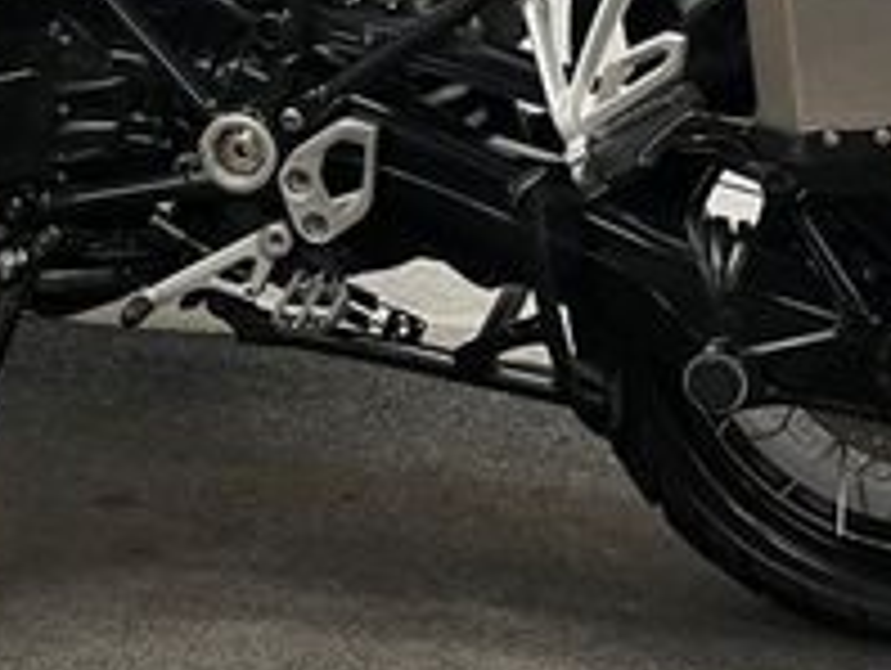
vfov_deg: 16.6
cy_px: -207
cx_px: 364
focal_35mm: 84
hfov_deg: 23.2
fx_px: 2165
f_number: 1.6
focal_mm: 5.1
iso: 80
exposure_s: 1/50
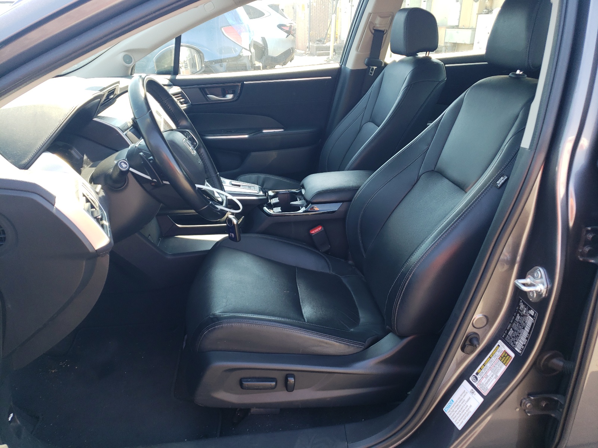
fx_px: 449
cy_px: 224
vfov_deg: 53.1
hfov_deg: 67.3
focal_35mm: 26
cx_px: 299
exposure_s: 1/196
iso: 50
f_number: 1.5
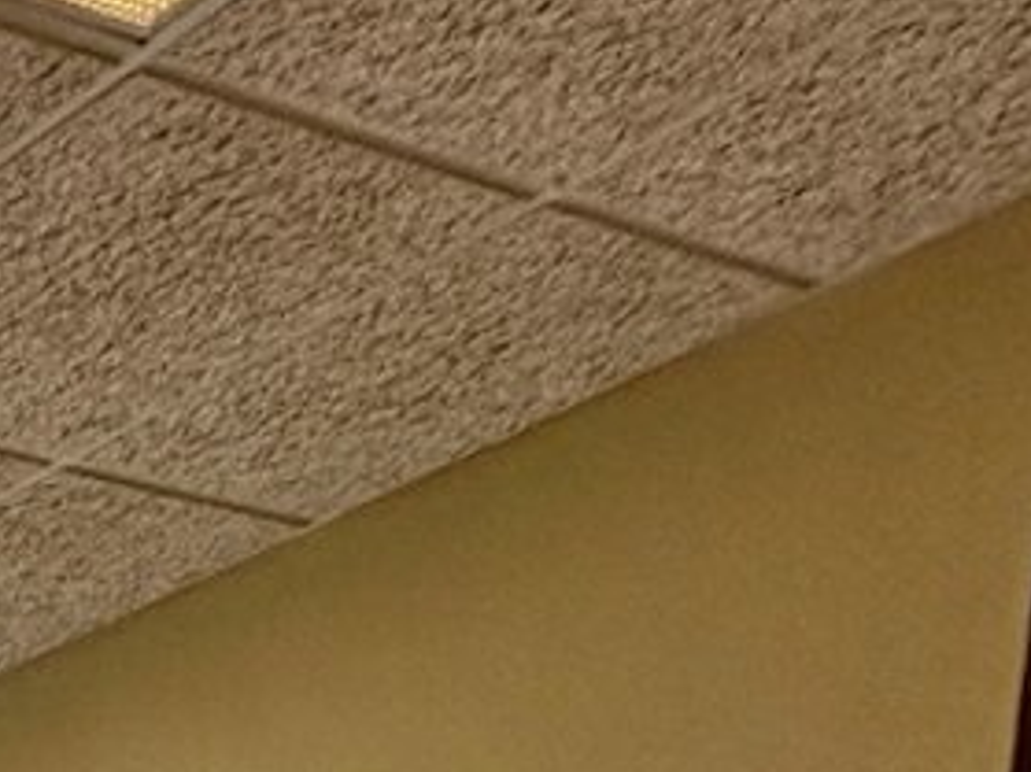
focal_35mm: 76
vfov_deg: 13.3
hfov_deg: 17.2
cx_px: -1129
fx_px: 2263
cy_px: 1941
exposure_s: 1/175
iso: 40
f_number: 2.2
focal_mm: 2.22
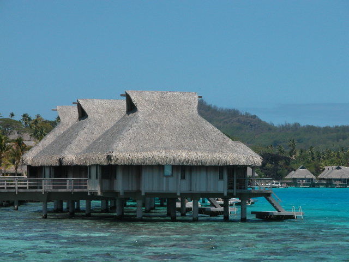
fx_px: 1926
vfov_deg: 7.8
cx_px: 174
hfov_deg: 10.4
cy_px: 131
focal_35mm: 191
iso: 100
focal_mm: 48.5
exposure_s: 1/501
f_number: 7.1
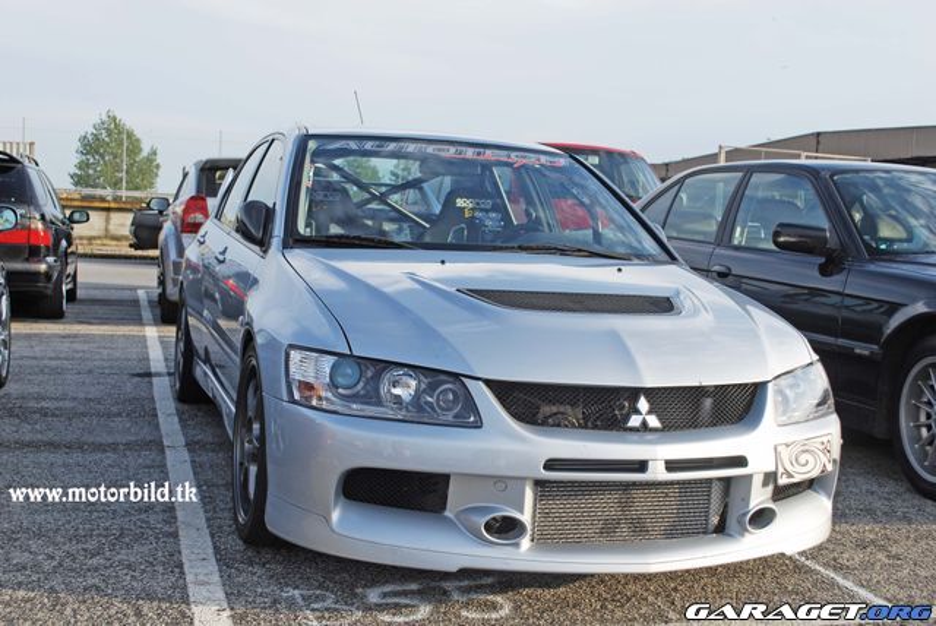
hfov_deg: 46.4
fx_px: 1093
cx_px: 468
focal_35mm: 42
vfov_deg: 32.0
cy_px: 313
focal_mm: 28
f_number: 6.3
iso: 100
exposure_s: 1/160
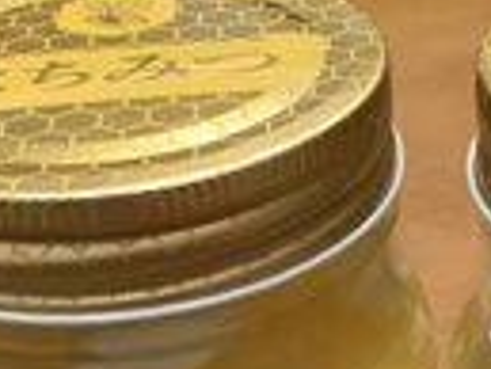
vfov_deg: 15.8
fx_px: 1278
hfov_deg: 21.3
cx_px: 438
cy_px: 445
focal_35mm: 90
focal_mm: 4.15
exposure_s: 1/30
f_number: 2.2
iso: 100
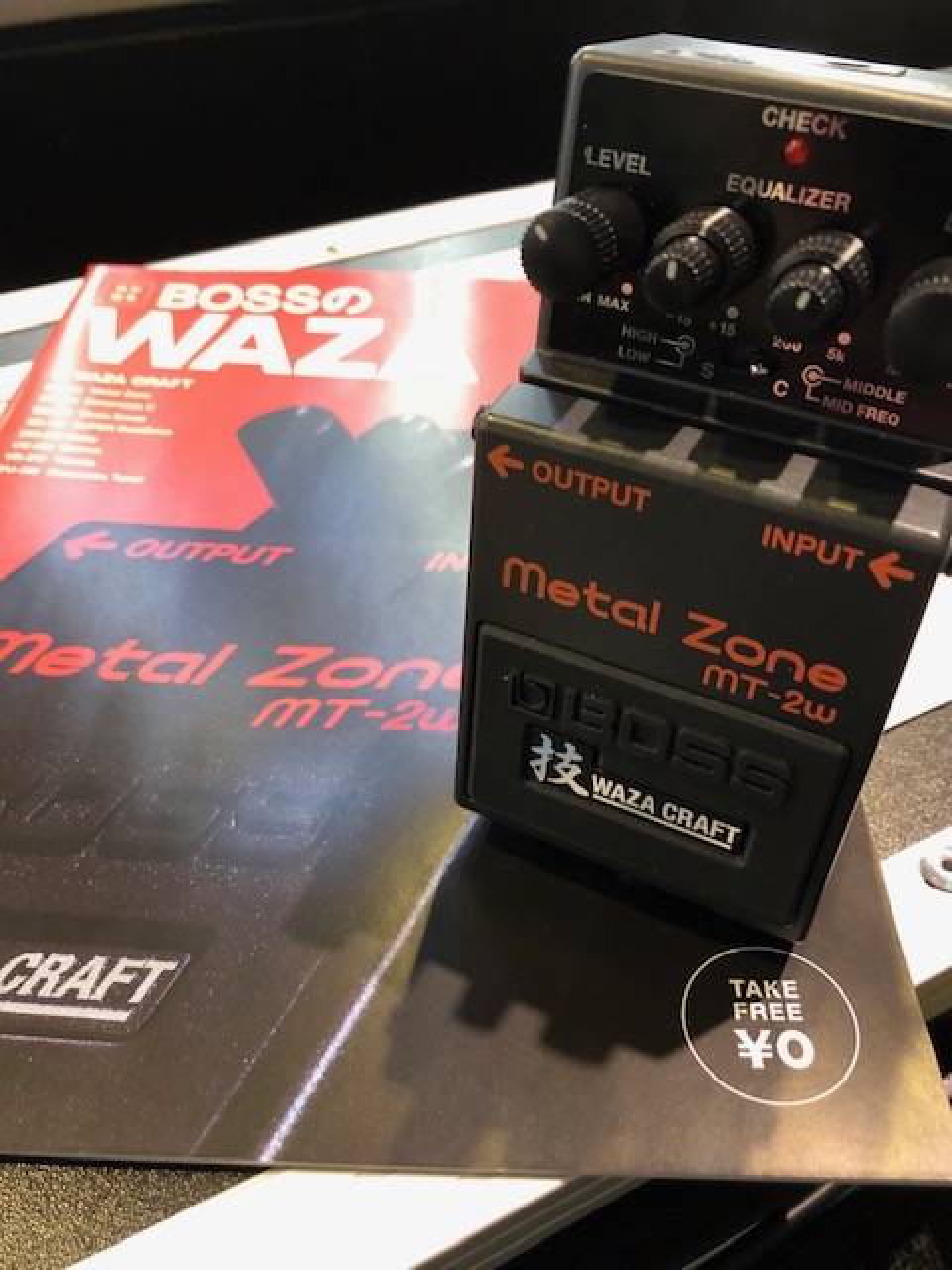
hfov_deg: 49.7
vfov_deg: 63.4
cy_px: 635
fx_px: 1027
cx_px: 476
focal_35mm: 28
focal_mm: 3.99
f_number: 1.8
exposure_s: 1/17
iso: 80
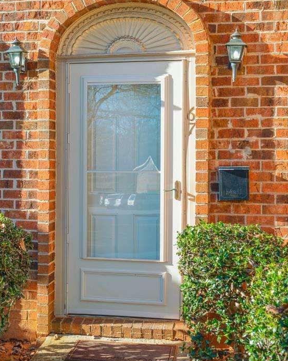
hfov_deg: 24.6
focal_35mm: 61
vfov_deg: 31.0
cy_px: 166
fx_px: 650
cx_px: 64
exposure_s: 1/640
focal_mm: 30
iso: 250
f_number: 4
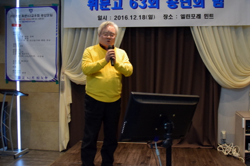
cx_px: 137
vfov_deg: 39.8
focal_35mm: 33
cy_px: 74
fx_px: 229
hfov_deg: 57.2
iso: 1100
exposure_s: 1/60
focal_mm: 18
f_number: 3.5
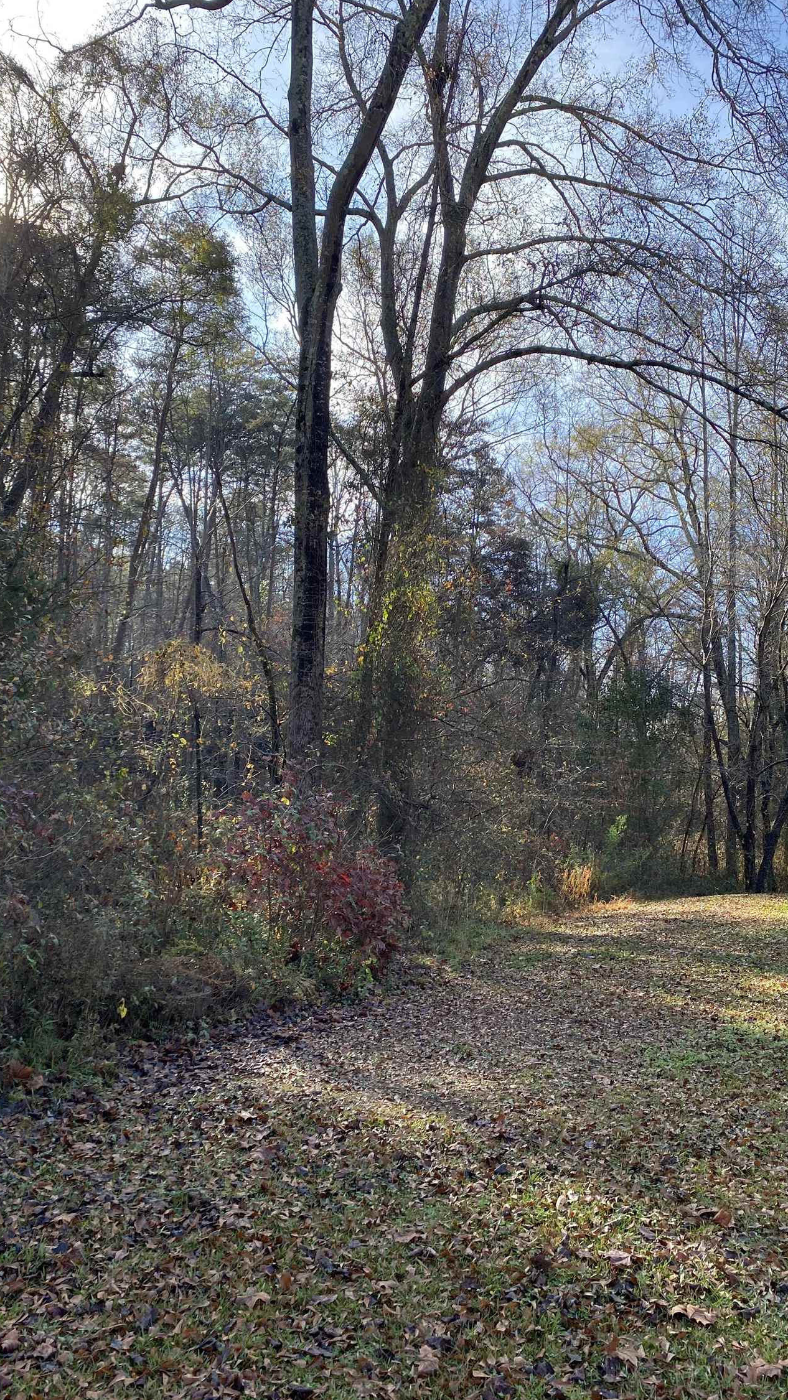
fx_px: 1077
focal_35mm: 29
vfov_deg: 66.1
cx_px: 401
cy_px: 711
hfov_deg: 40.2
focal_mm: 4.25
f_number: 1.8
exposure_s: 1/690
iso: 32
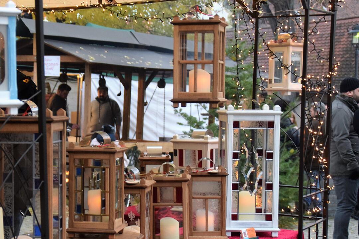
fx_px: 628
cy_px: 120
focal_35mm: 63
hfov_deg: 31.9
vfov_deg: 21.6
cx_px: 180
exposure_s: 1/125
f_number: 5.6
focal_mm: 42
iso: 1600
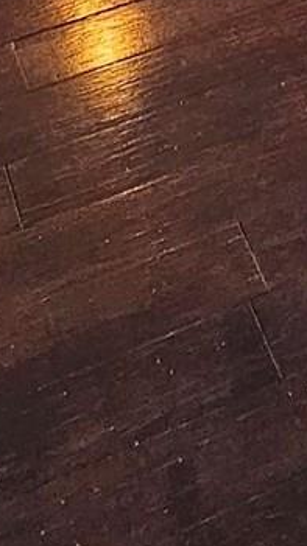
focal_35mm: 93
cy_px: -565
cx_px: 376
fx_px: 1348
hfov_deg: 12.7
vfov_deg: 16.8
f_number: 2.2
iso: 100
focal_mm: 2.2
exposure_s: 1/60
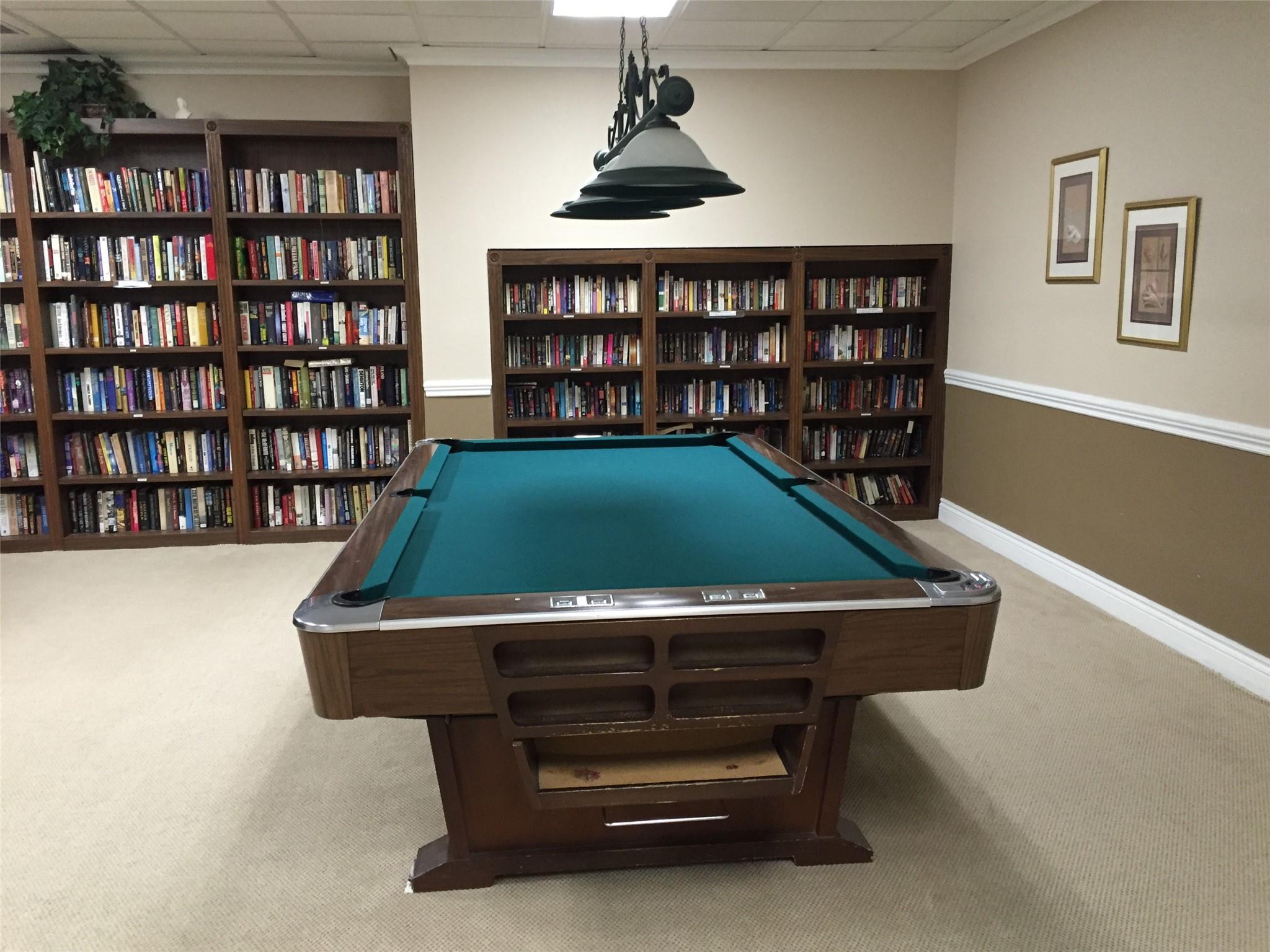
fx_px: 1064
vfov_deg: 48.2
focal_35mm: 29
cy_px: 476
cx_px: 635
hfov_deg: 61.7
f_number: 2.2
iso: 160
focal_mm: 4.15
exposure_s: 1/30
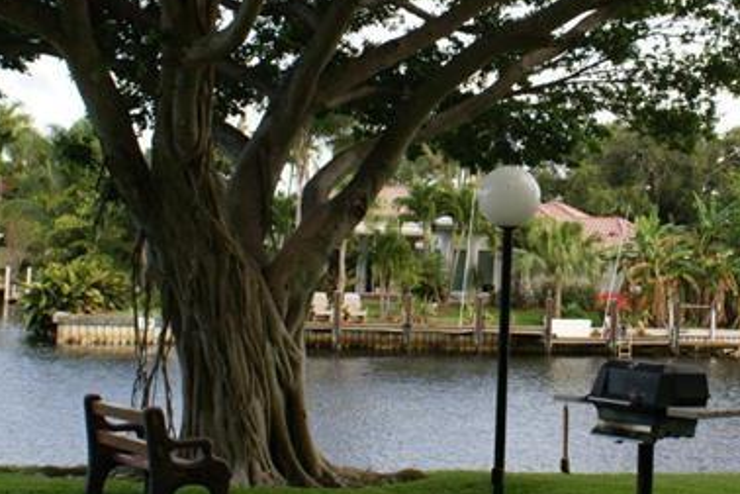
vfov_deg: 19.3
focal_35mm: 70
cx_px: 554
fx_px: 1439
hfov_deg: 28.4
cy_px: 119
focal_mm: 22
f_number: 7.1
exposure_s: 1/60
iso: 100
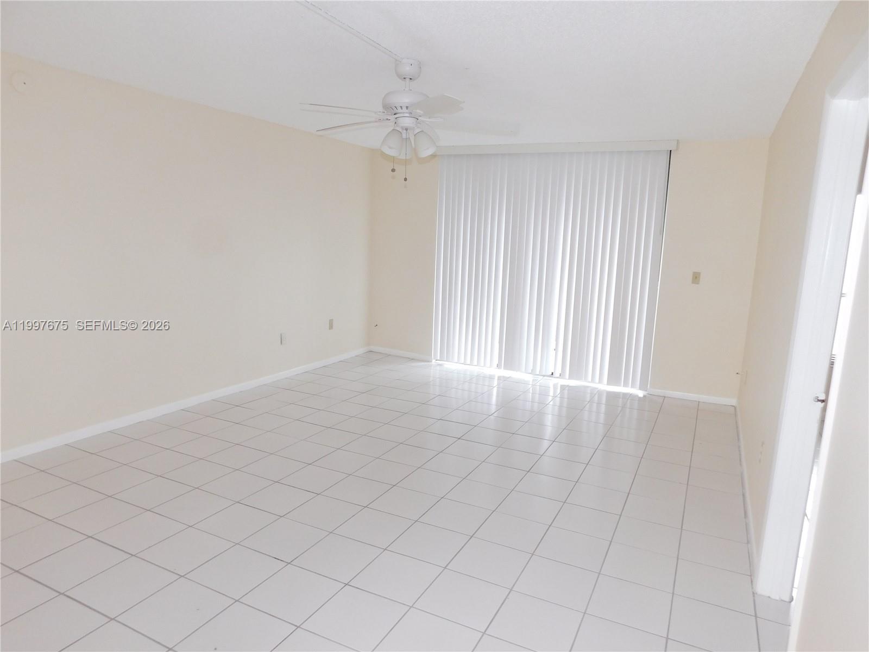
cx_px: 434
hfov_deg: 73.9
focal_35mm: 23
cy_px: 326
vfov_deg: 58.9
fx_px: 577
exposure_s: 1/30
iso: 200
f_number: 3
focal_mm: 4
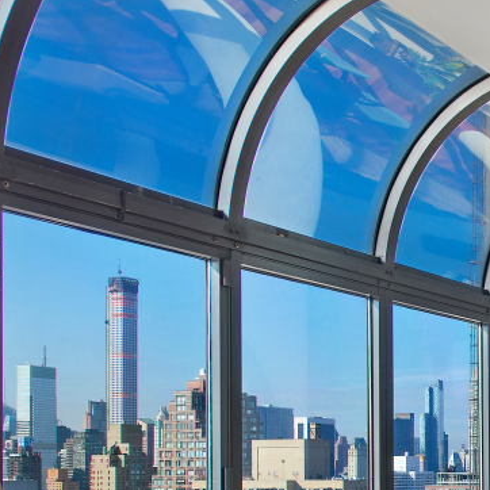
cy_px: 452
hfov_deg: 22.6
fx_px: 993
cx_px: 740
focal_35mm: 62
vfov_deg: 26.7
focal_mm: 24
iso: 100
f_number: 5.6
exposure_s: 1/30
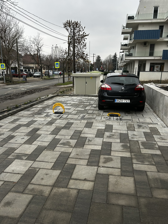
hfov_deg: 53.1
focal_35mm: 26
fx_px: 168
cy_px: 112
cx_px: 84
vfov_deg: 67.3
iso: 40
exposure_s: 1/266
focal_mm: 5.7
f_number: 1.5
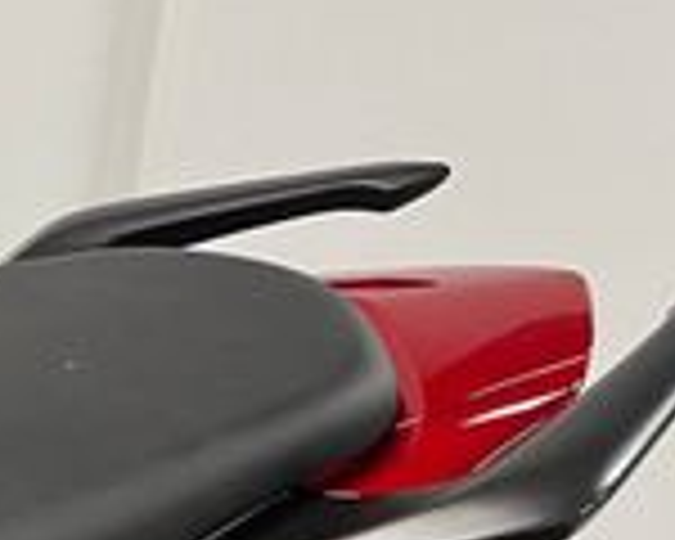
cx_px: -540
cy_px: 446
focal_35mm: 108
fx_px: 2158
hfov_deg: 15.3
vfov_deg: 14.2
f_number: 1.6
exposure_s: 1/50
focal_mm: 5.1
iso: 80
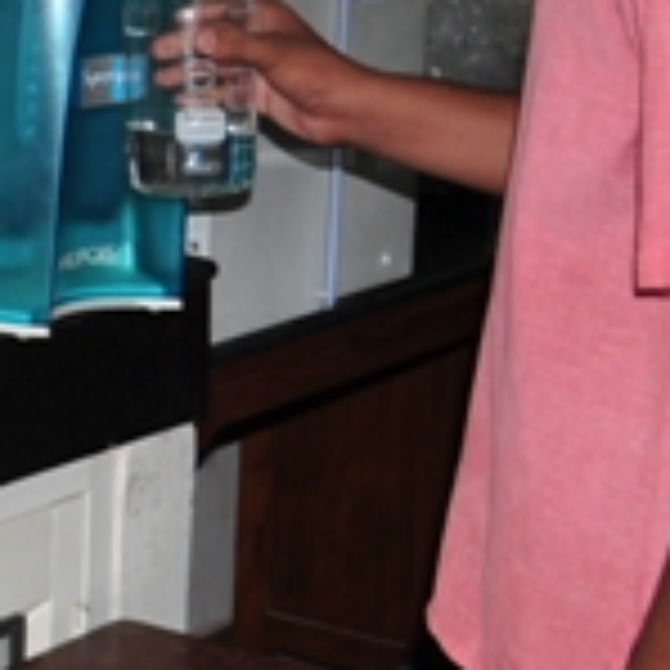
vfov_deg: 13.9
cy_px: -20
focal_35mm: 123
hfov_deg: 12.8
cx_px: -544
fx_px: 2693
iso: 200
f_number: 5
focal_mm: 18
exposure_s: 1/200
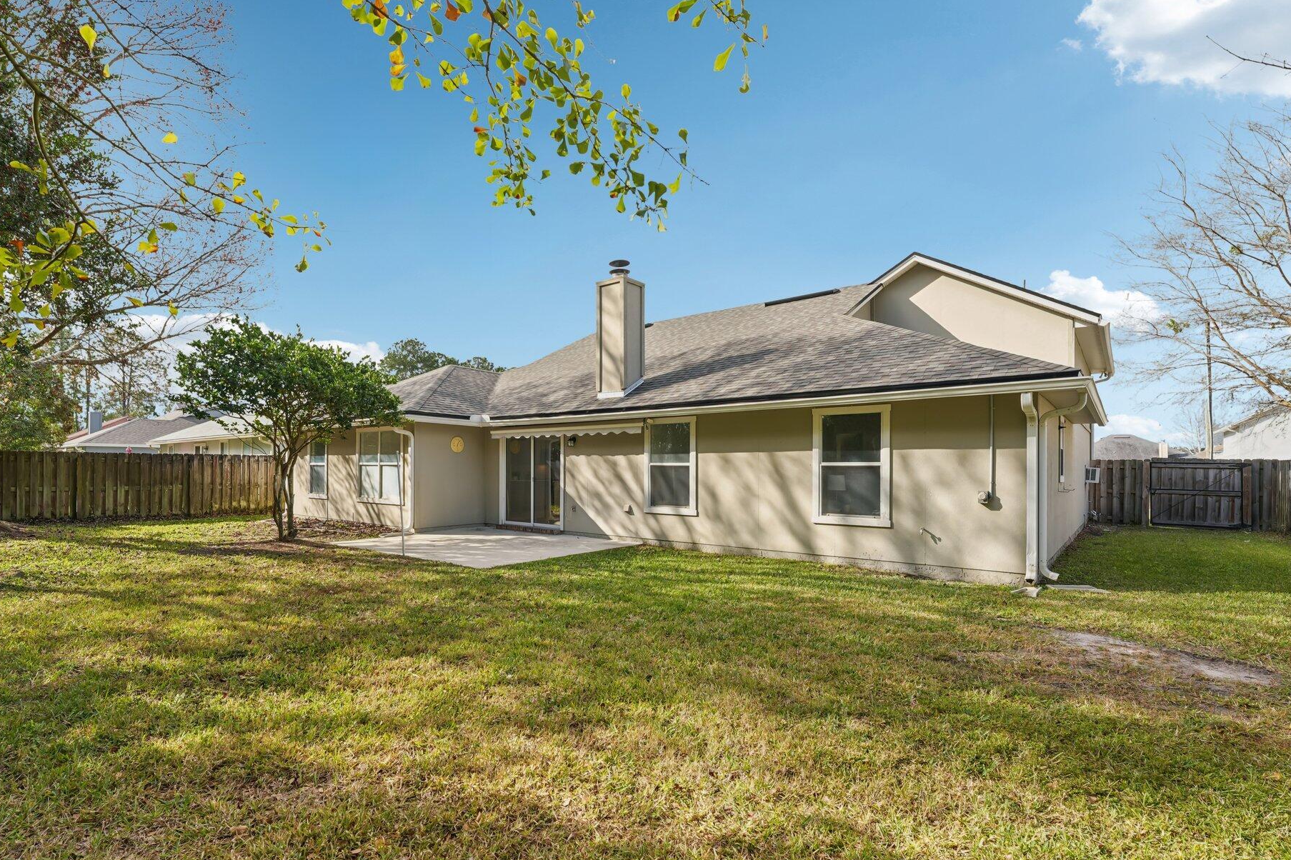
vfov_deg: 70.2
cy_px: 475
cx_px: 609
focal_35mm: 17
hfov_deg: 93.2
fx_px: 609
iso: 100
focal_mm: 15
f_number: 9
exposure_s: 1/40
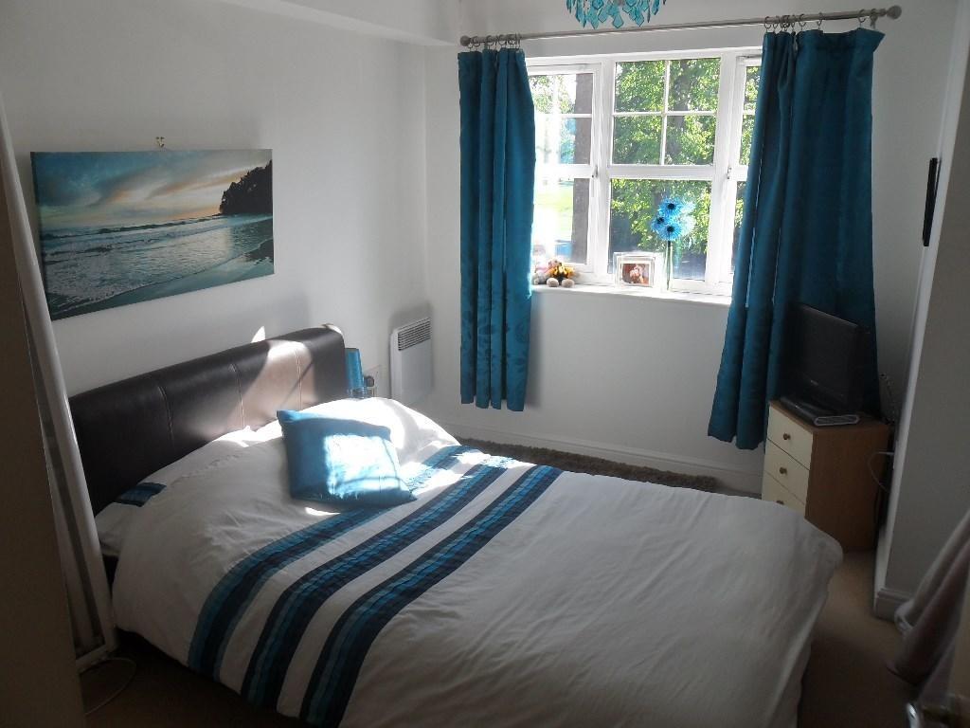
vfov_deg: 51.4
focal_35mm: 27
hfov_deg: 65.3
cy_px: 364
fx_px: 757
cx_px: 485
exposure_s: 1/125
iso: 100
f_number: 3.5
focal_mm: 4.9
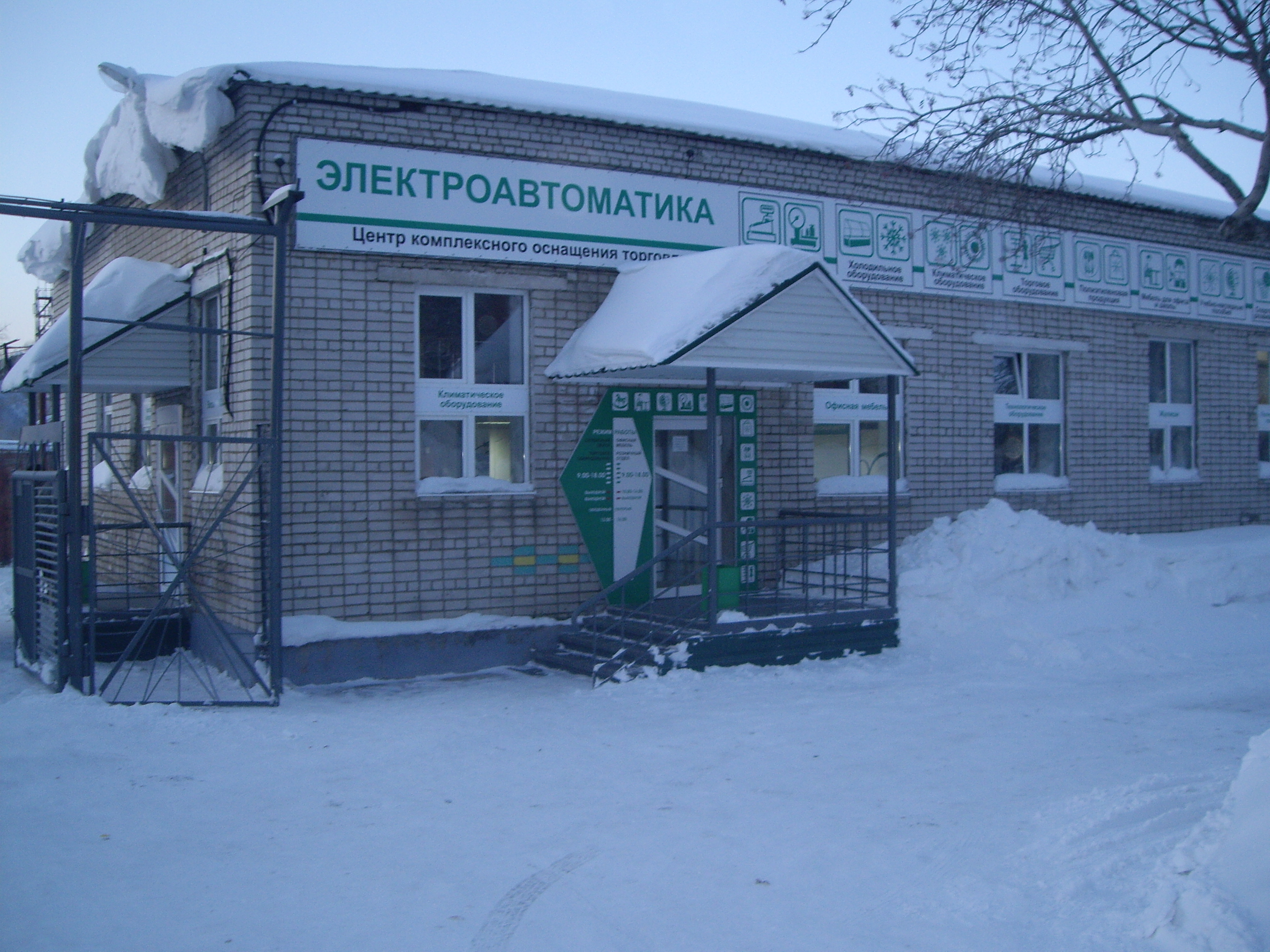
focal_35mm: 38
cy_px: 476
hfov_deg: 49.0
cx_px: 635
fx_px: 1394
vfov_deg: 37.7
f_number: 2.7
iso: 100
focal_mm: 6.2
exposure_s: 1/50
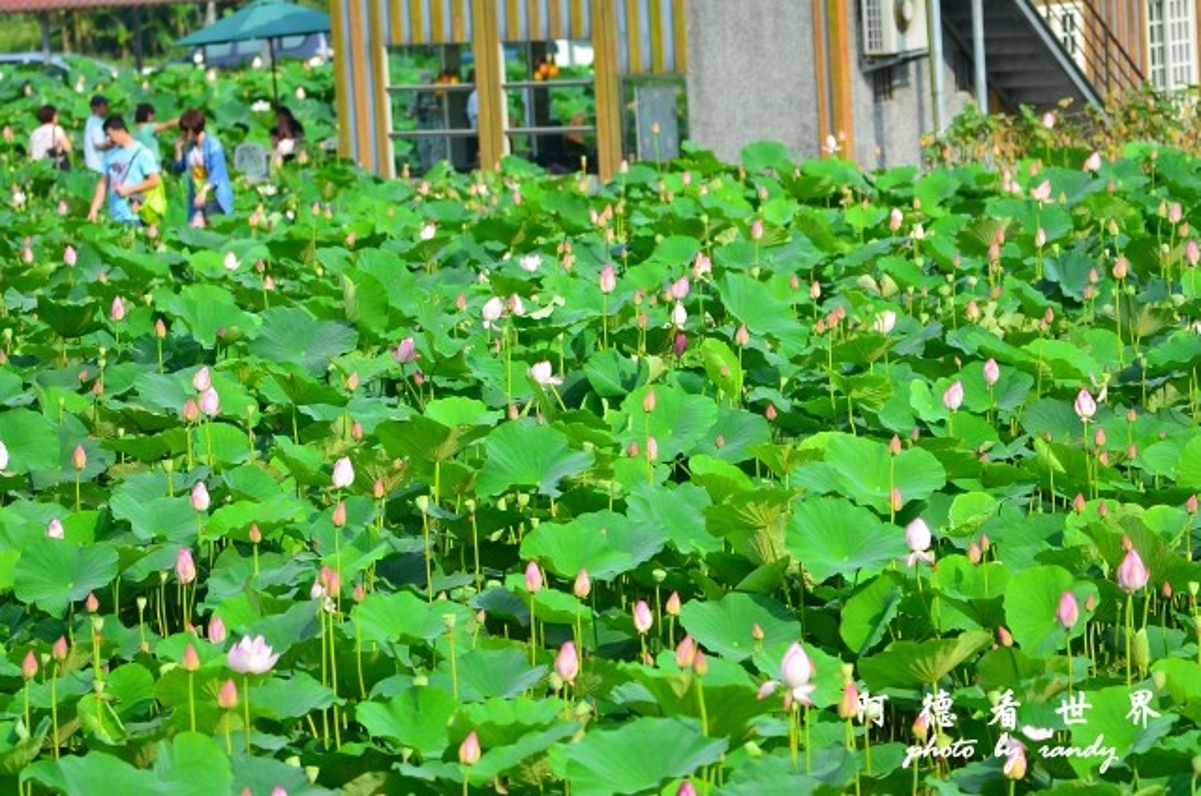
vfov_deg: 6.1
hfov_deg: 9.2
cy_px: 398
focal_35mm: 225
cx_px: 600
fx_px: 7491
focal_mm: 150
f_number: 5.6
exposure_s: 1/400
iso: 100
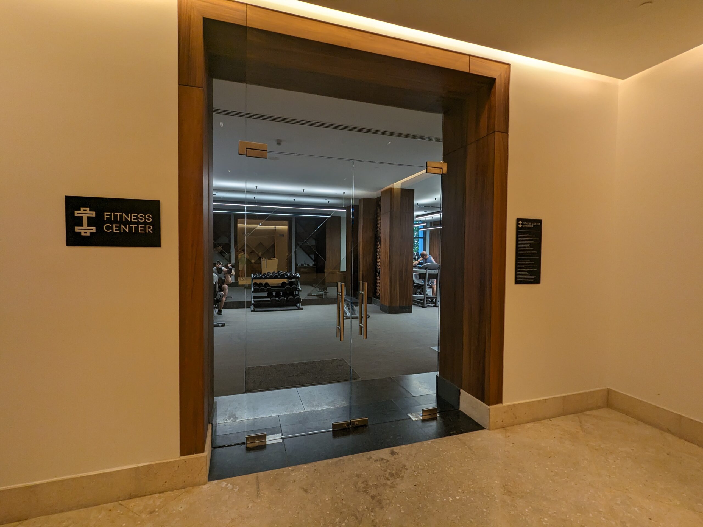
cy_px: 264
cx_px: 352
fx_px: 325
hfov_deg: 94.5
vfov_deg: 78.1
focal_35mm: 16
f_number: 2.2
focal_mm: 2.35
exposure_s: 1/60
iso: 91
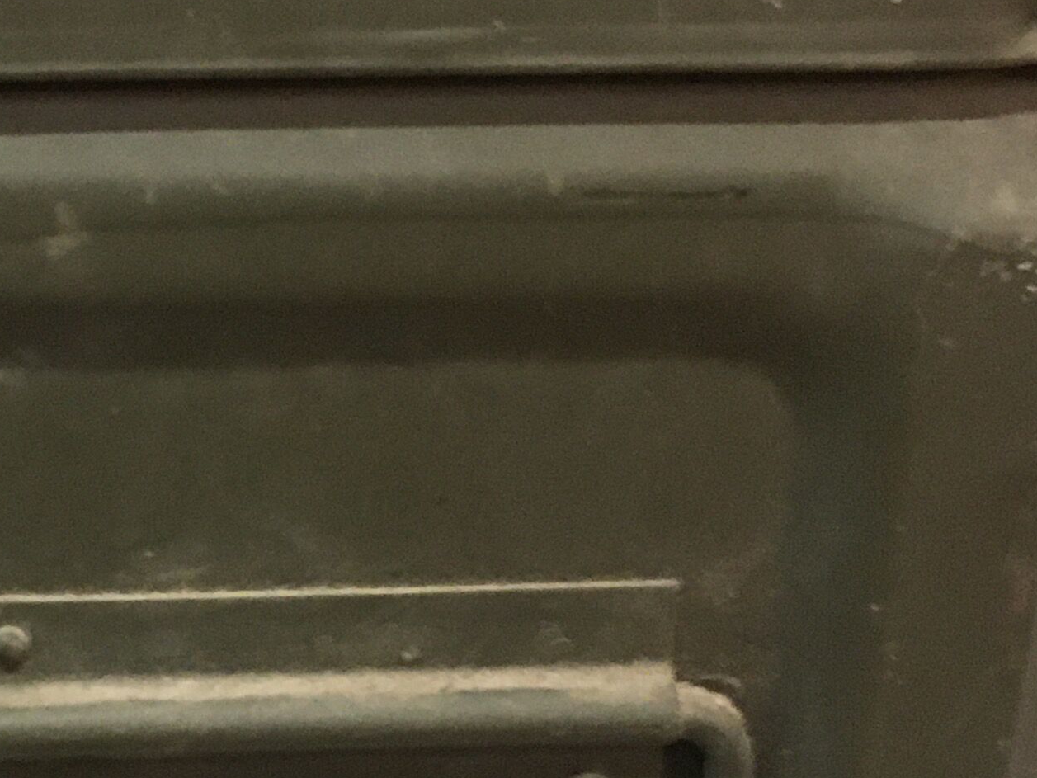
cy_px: 483
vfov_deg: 15.9
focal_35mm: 93
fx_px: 2786
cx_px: 68
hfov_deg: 20.6
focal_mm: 4.15
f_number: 2.2
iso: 200
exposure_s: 1/25
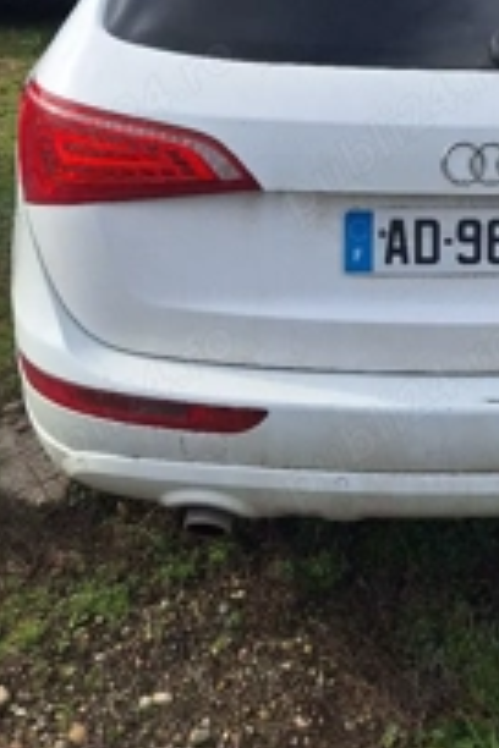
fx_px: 977
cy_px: 172
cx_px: 473
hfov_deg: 27.4
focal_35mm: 47
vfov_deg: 40.5
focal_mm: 5.54
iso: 40
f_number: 1.8
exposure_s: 1/2500
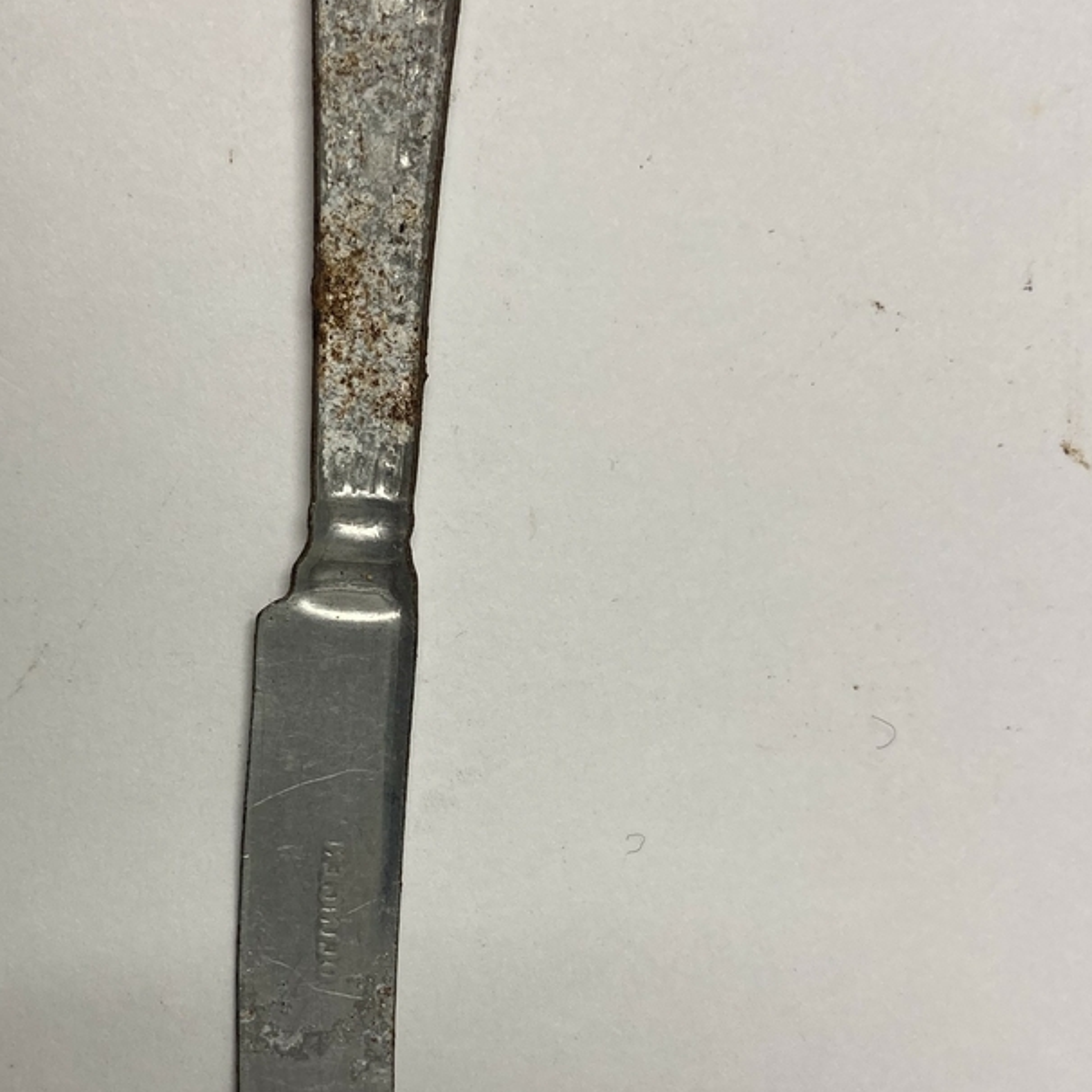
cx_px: 299
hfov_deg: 34.1
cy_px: 564
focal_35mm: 49
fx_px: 1749
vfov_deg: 34.7
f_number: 1.8
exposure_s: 1/100
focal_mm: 3.99
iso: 80
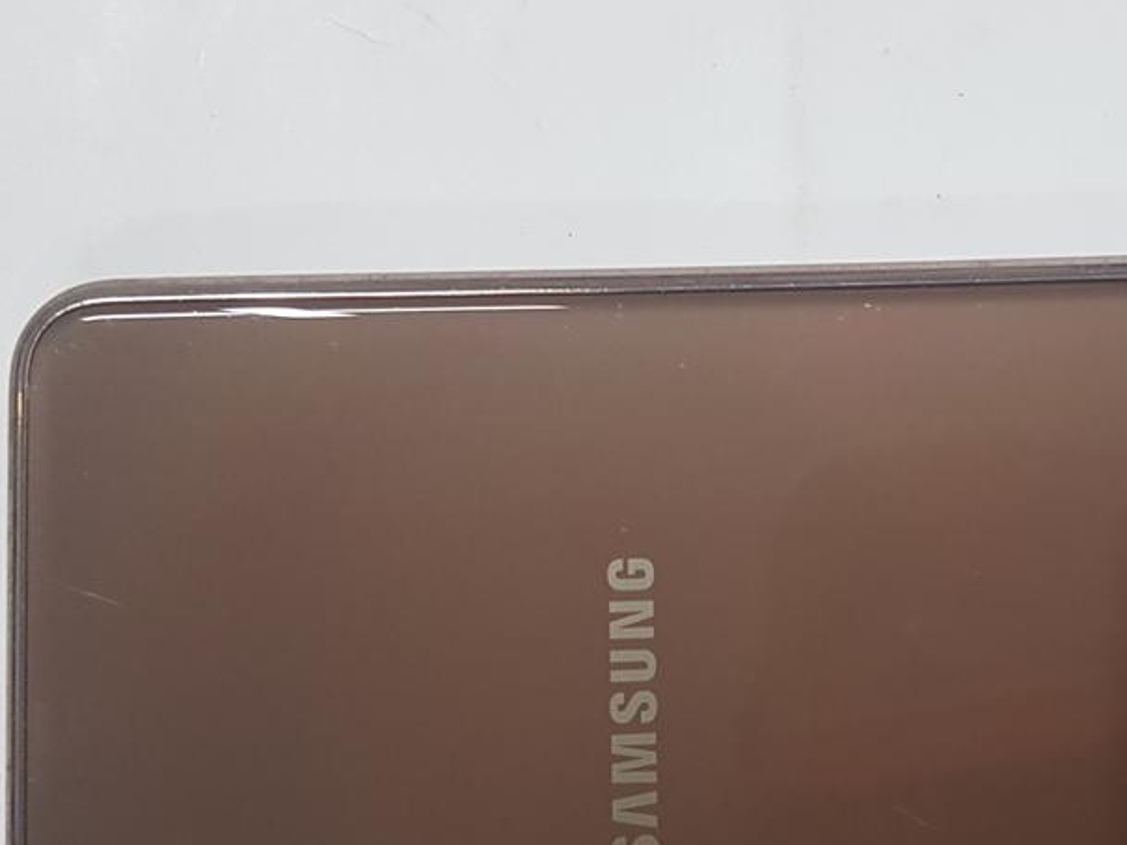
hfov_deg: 33.7
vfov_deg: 26.3
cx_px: 937
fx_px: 1791
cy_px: 624
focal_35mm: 55
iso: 160
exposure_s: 1/60
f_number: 1.7
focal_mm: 4.2
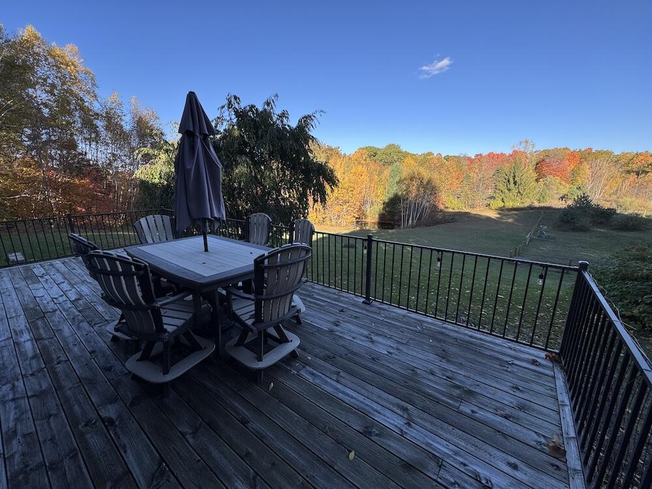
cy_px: 244
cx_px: 326
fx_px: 264
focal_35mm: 14
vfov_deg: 85.7
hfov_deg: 102.1
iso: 40
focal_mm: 2.22
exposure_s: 1/707
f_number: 2.2
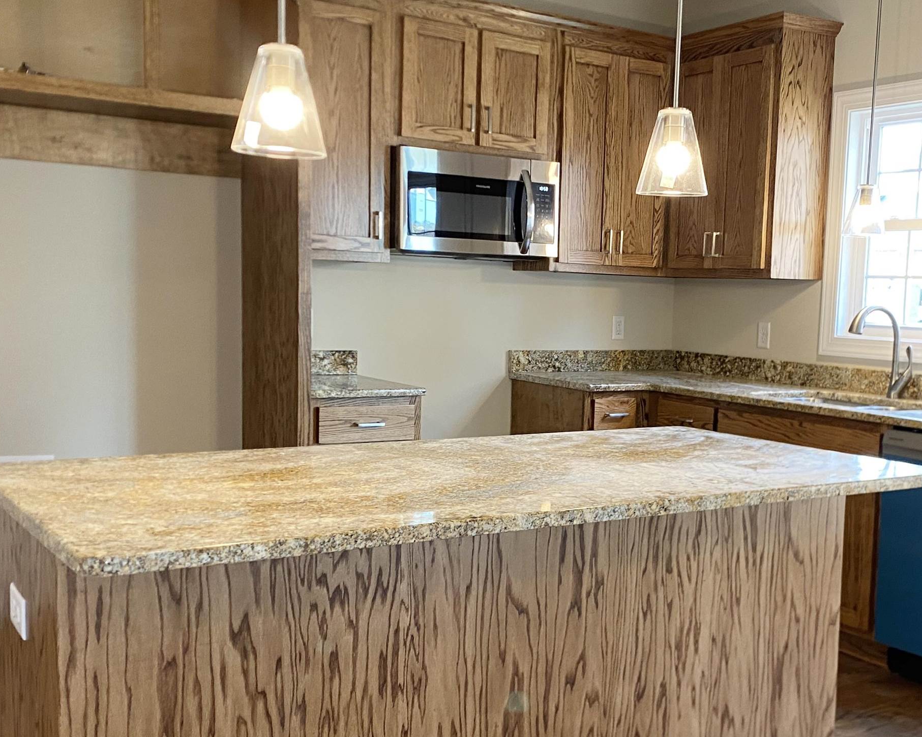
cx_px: 598
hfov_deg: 42.4
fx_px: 1173
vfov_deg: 34.8
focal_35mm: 43
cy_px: 447
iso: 160
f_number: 1.8
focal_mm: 4.25
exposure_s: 1/60
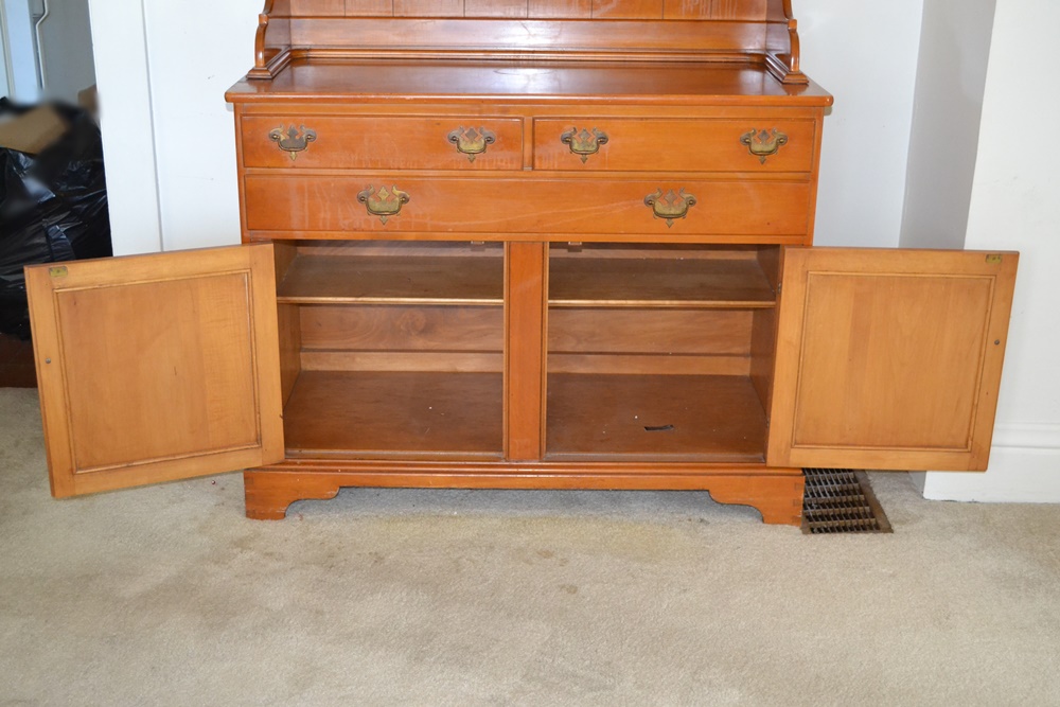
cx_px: 530
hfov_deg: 43.6
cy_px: 354
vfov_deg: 29.9
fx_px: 1325
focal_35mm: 45
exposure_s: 1/60
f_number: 4.5
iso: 2800
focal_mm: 30
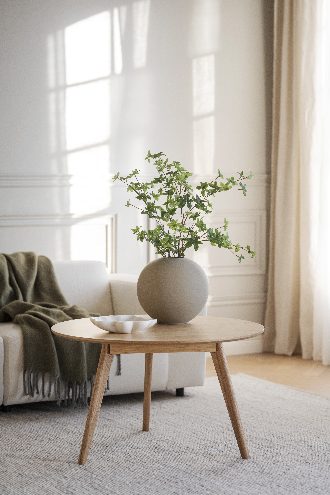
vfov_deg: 23.9
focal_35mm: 85
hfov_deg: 16.1
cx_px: 165
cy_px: 248
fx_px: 1169
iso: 320
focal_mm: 85
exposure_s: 1/500
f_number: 2.8
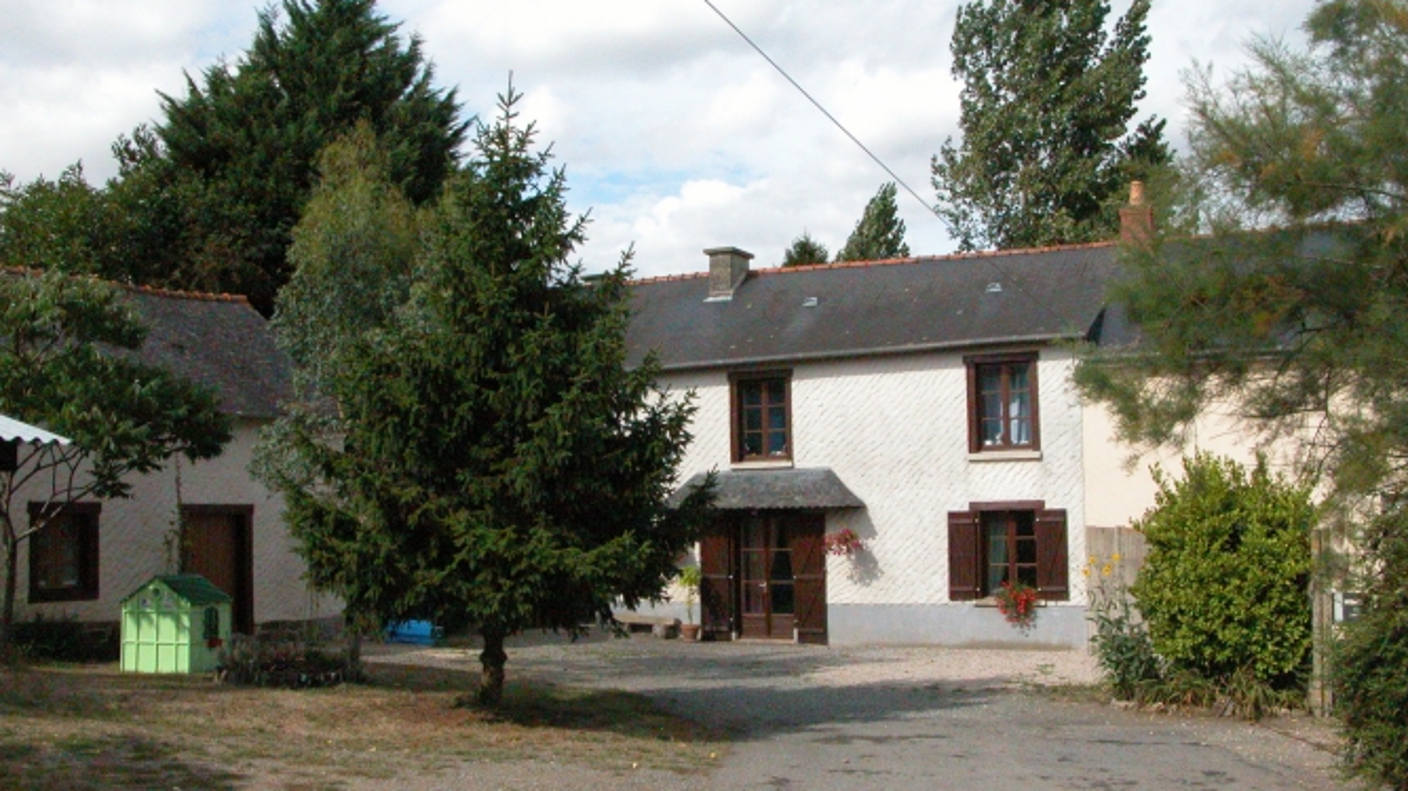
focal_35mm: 39
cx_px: 703
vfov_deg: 30.4
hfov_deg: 51.6
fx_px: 1456
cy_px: 411
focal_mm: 8.9
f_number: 8
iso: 800
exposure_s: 1/3356
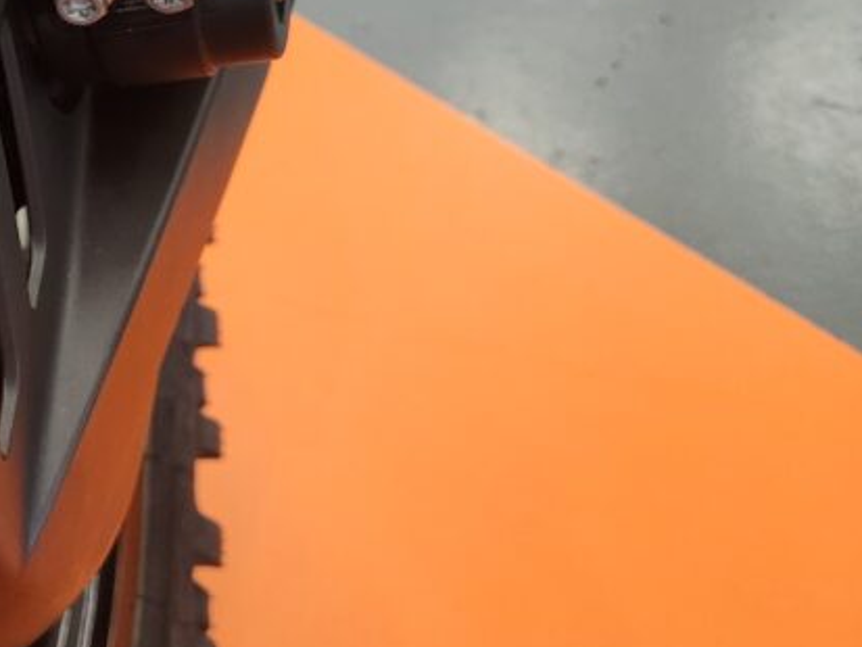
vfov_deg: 25.2
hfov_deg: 28.7
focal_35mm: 57
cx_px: -202
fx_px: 1420
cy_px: 111
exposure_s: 1/100
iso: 800
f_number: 1.8
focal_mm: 5.4
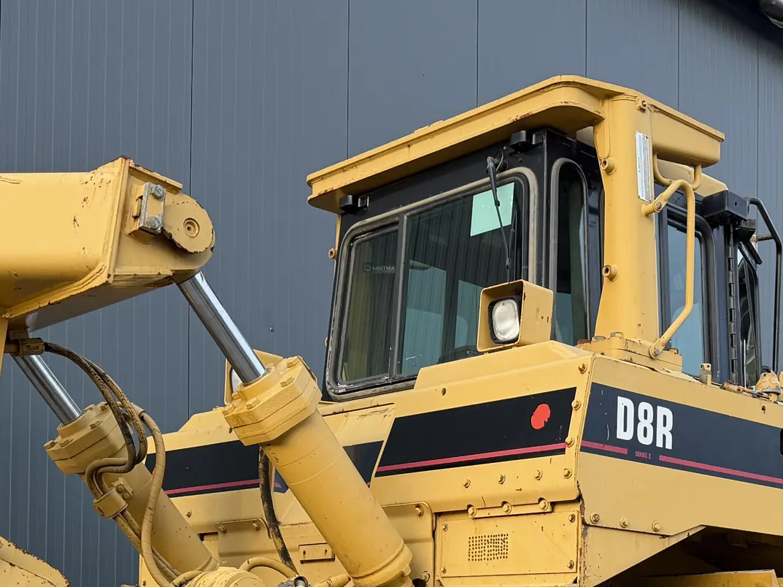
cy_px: 638
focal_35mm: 58
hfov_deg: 32.7
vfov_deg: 23.7
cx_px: 574
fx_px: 1311
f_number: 1.78
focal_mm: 6.76
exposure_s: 1/121
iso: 160
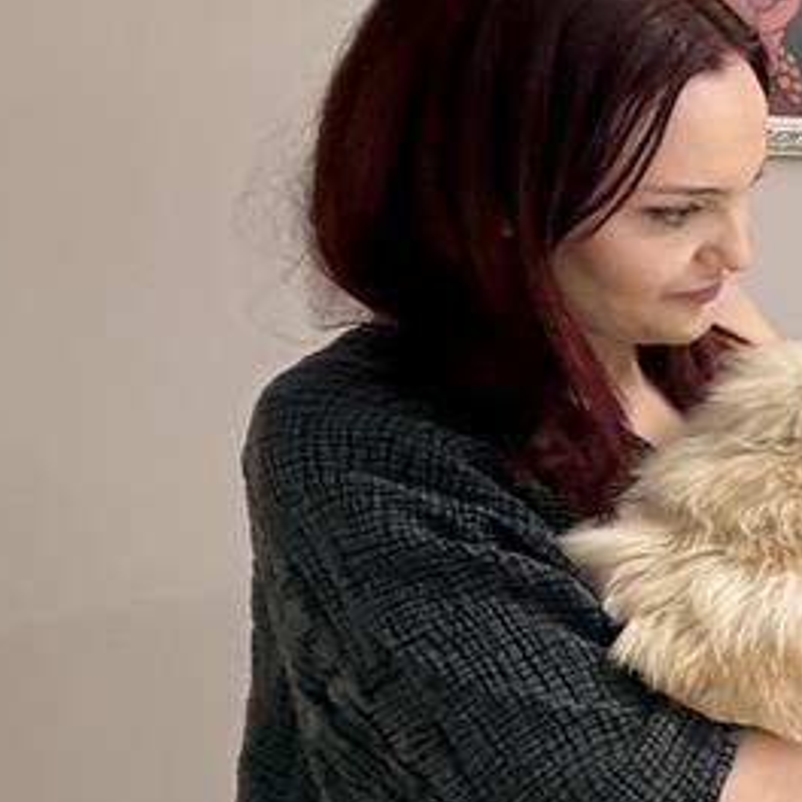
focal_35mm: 48
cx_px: 1370
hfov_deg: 23.1
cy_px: 483
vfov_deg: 35.2
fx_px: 1258
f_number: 2.2
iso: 250
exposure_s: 1/50
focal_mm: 2.22
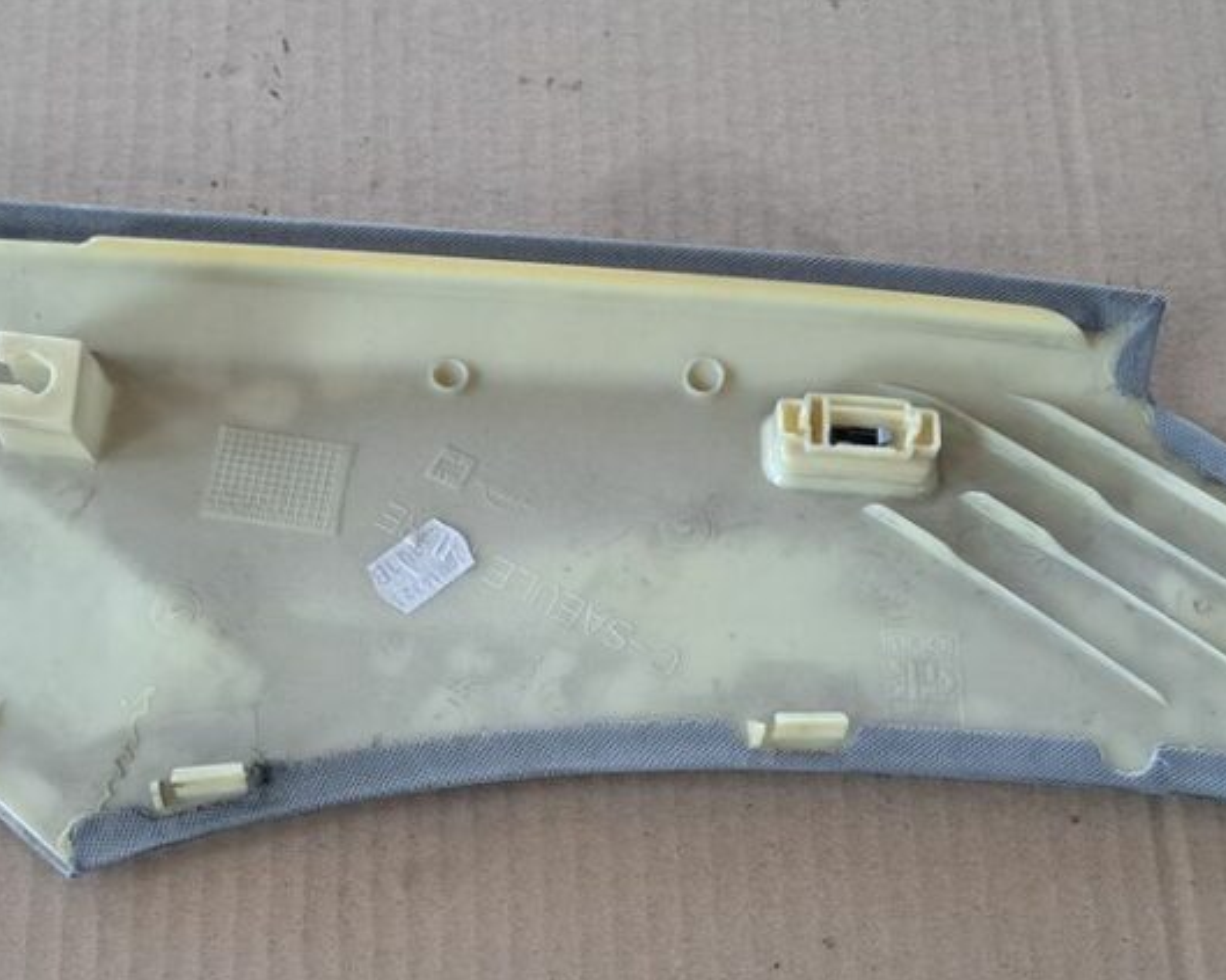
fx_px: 2249
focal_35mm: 62
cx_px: 387
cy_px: 537
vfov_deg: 24.6
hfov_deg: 30.2
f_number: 1.8
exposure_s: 1/60
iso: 160
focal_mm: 5.23
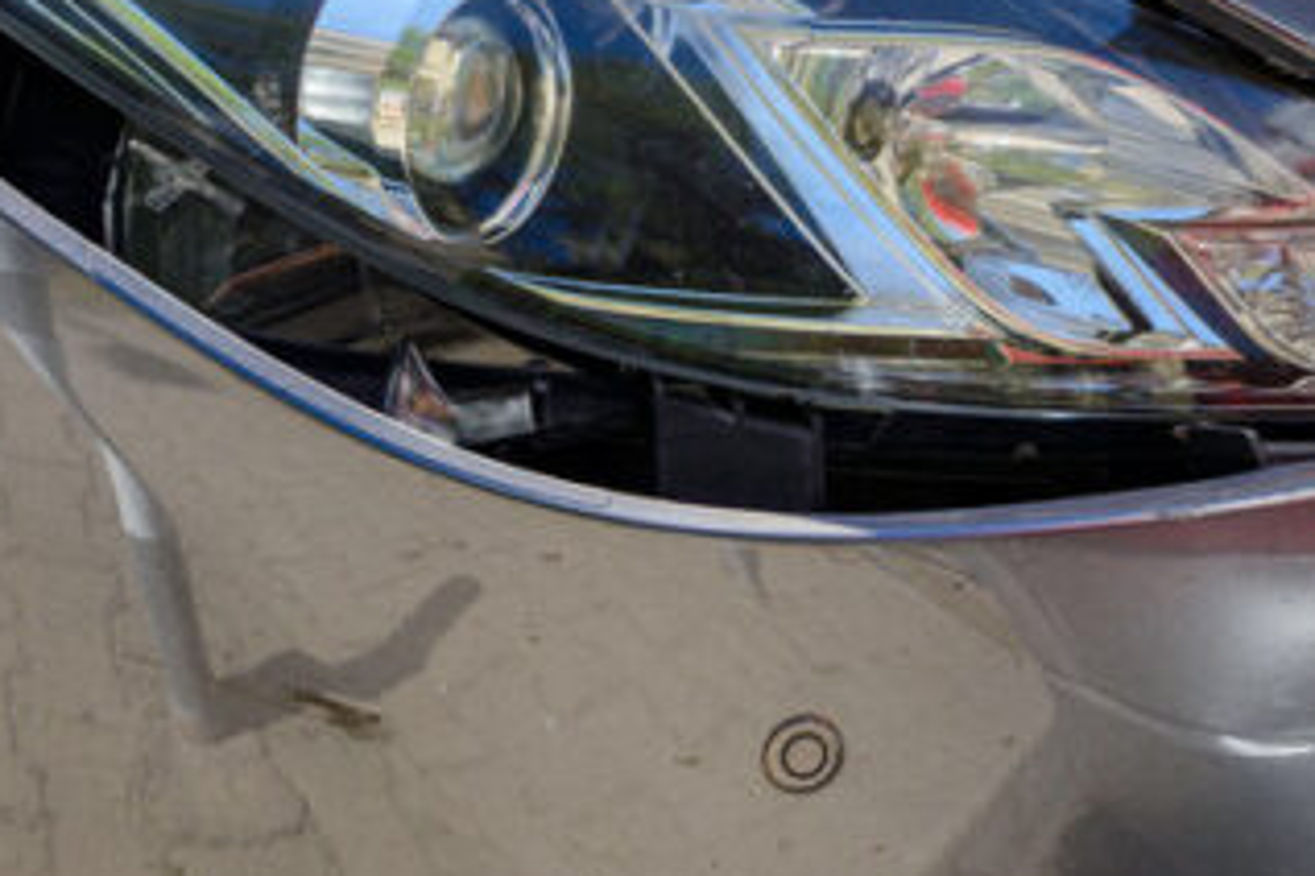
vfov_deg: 7.3
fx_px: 6830
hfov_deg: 10.6
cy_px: 496
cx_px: 1902
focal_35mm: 187
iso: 100
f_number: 8
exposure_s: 1/100
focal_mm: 58
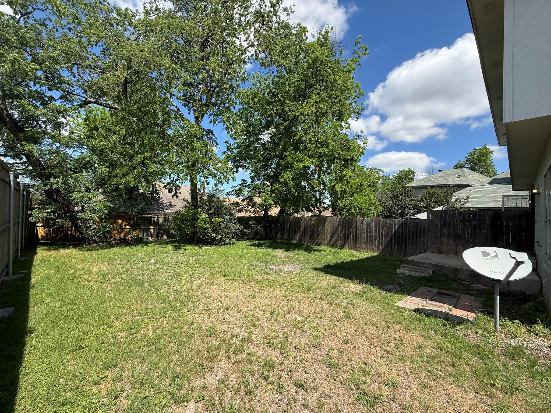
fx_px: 223
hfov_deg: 102.1
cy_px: 206
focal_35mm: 14
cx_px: 276
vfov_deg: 85.7
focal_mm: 2.22
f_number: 2.2
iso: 50
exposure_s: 1/1259
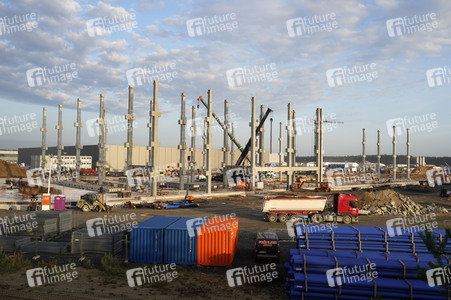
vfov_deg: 41.1
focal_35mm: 32
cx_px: 226
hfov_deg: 58.8
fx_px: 401
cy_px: 150
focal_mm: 32
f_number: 9
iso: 320
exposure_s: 1/320
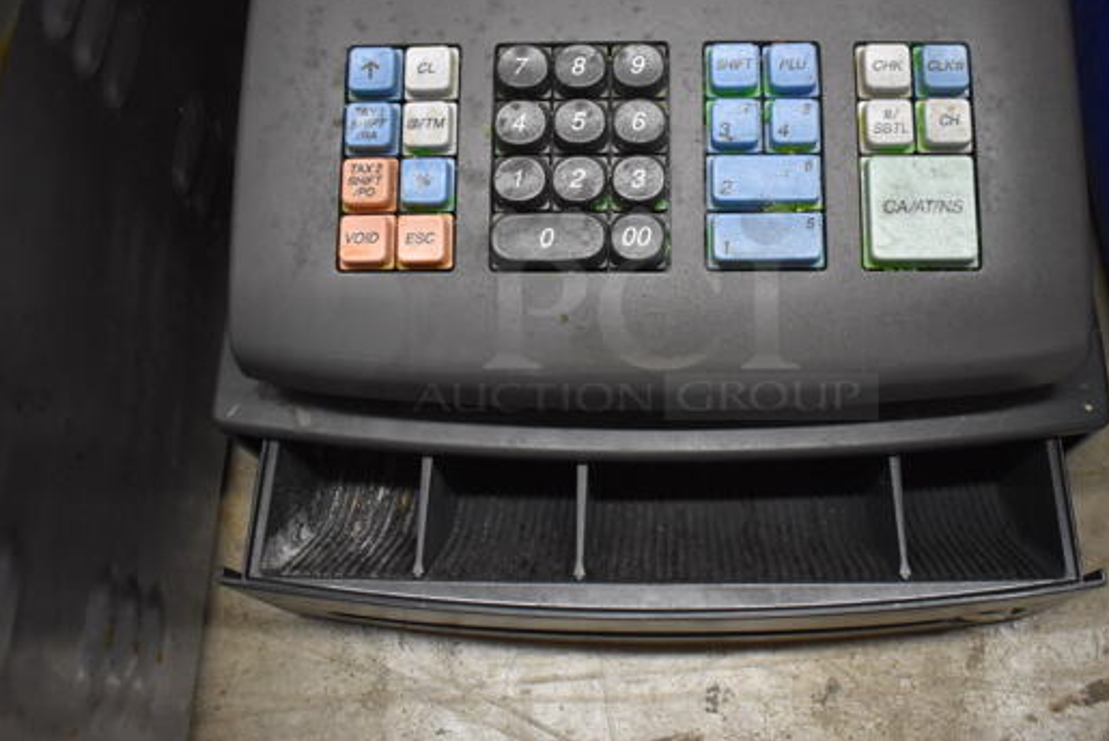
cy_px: 306
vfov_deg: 41.0
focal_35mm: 32
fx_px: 986
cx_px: 640
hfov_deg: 58.4
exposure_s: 1/125
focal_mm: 18
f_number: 3.5
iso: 2800
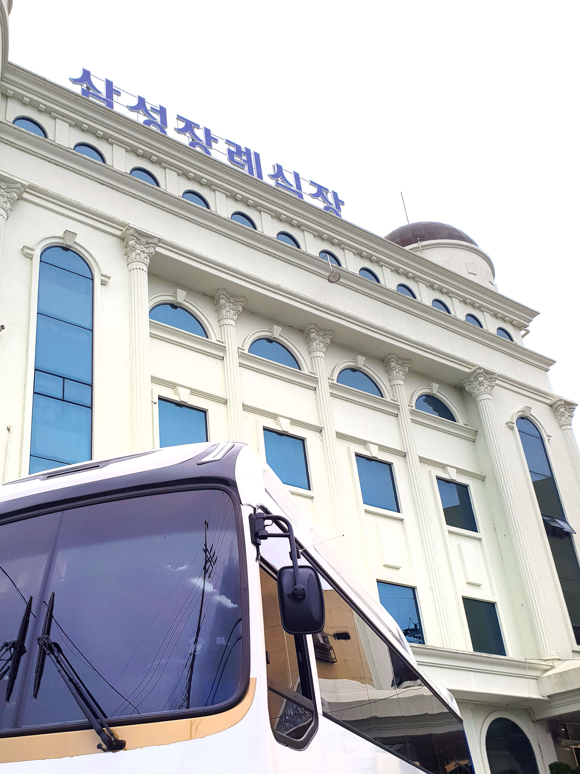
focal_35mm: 35
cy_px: 465
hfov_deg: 40.2
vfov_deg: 52.3
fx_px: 782
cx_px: 192
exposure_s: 1/1629
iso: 50
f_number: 2.4
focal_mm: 4.3
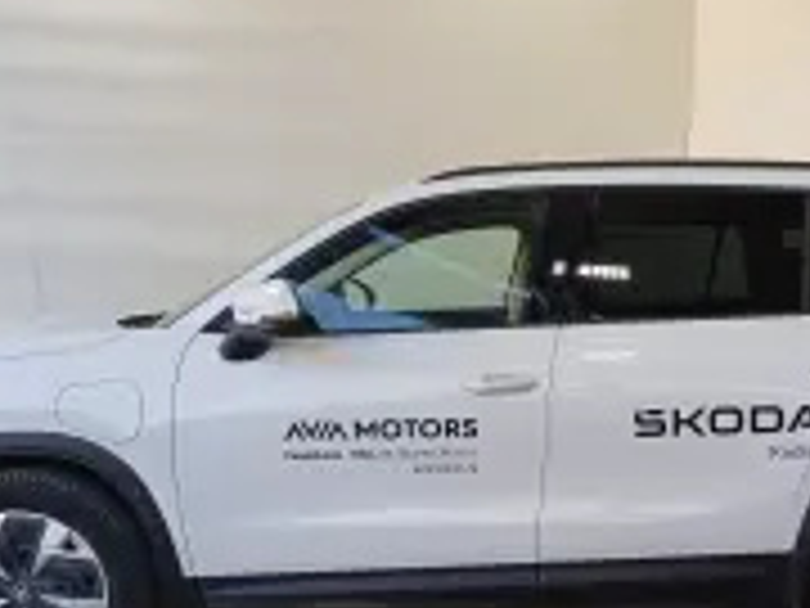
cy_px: 504
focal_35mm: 50
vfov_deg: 28.4
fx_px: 1170
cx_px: 513
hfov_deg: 37.9
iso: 50
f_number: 1.8
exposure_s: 1/100
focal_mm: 4.65
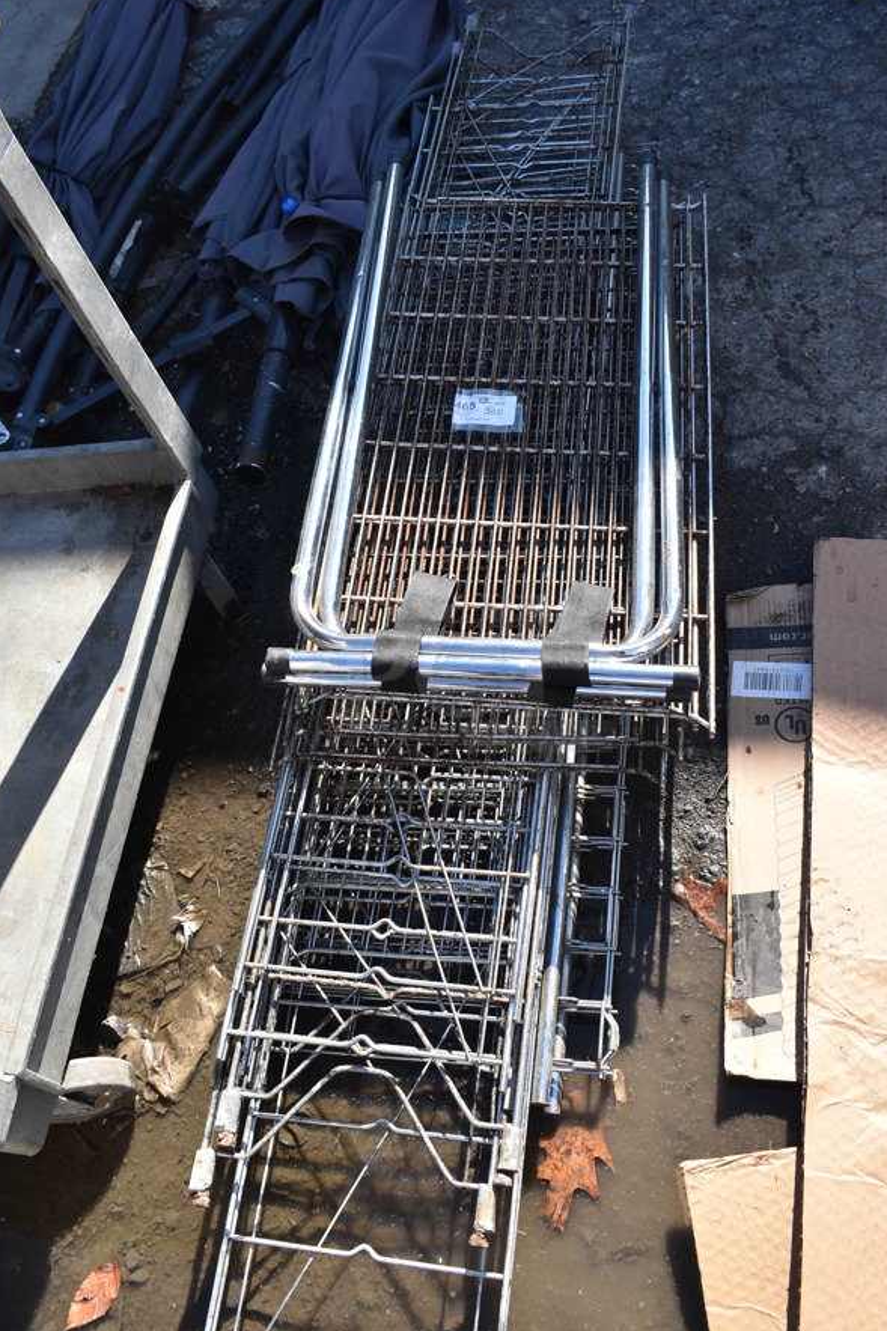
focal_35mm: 31
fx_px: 1146
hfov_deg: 42.3
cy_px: 674
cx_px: 446
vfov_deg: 60.3
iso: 200
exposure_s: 1/320
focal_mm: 20
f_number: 7.1
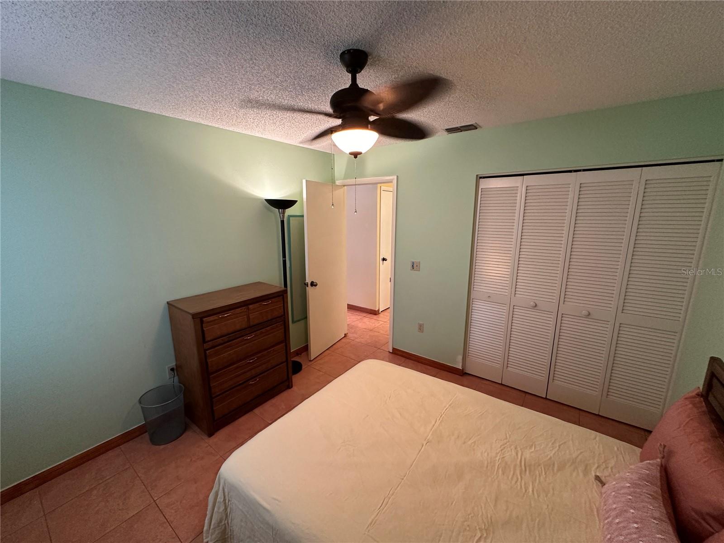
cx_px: 362
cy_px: 272
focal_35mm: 14
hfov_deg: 102.1
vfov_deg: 85.7
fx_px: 293
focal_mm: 2.22
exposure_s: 1/60
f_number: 2.2
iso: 400
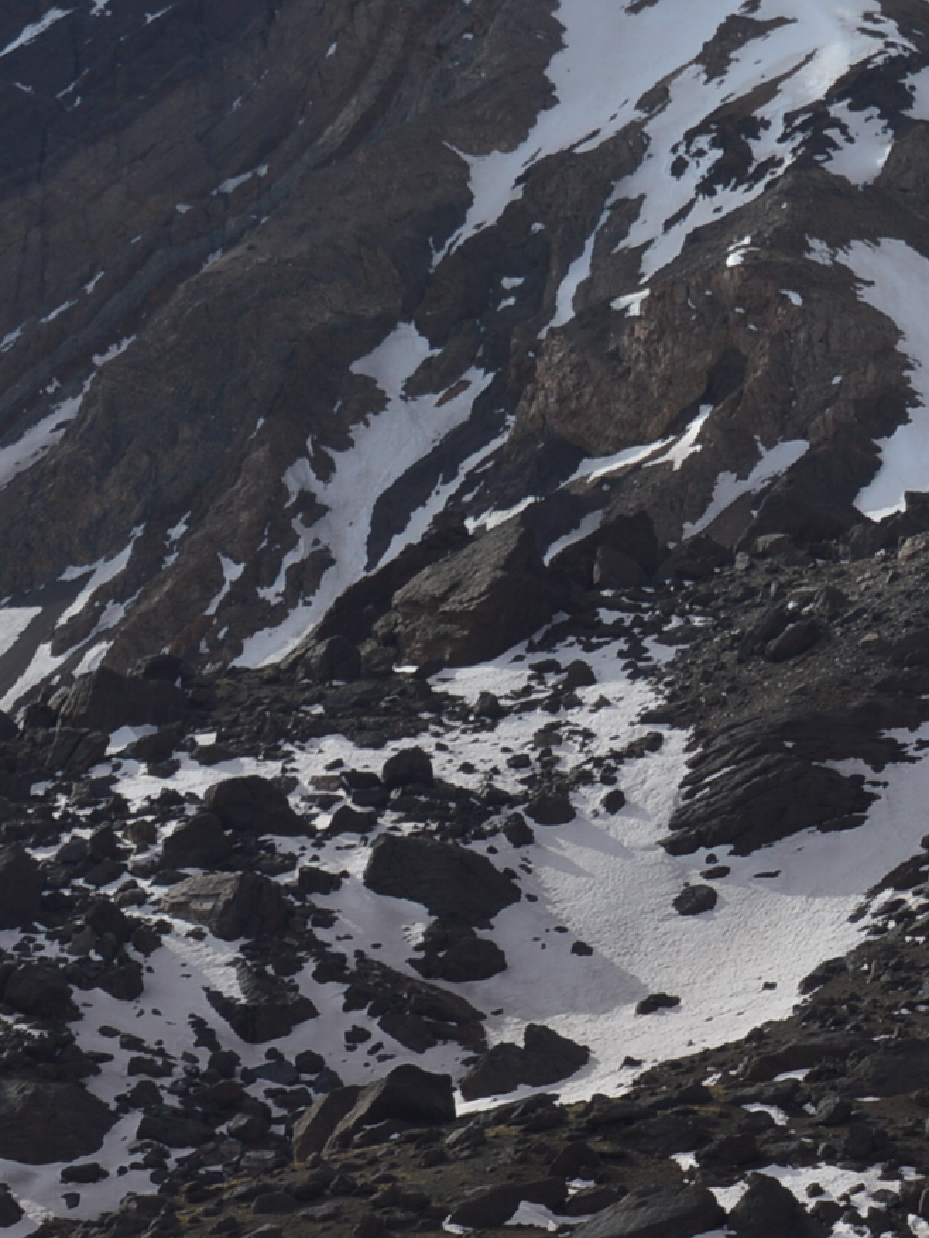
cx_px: 1492
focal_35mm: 168
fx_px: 6010
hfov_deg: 8.6
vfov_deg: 11.8
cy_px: 771
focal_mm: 34
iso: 100
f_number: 8
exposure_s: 1/250
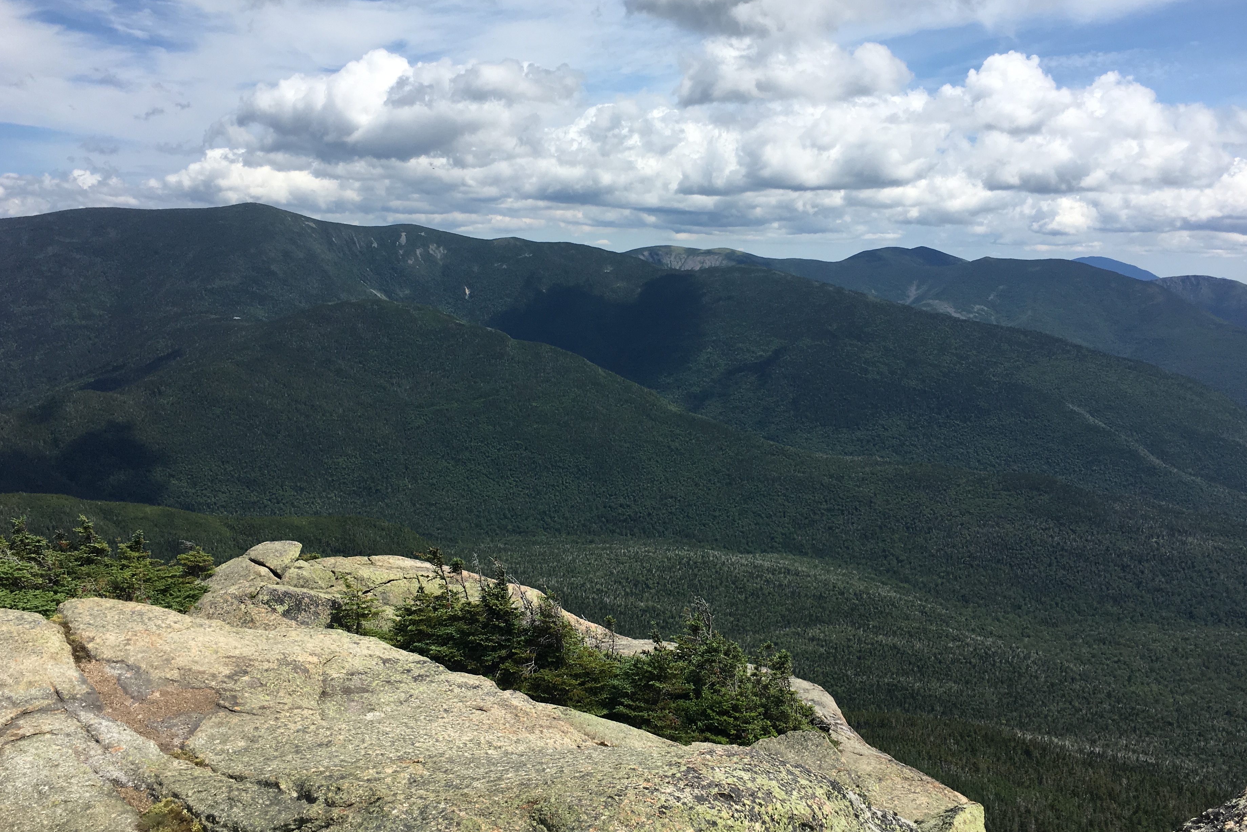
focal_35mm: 33
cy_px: 430
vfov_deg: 40.0
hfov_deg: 57.2
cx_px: 639
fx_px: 1143
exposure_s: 1/2198
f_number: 2.2
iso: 25
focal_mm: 4.15
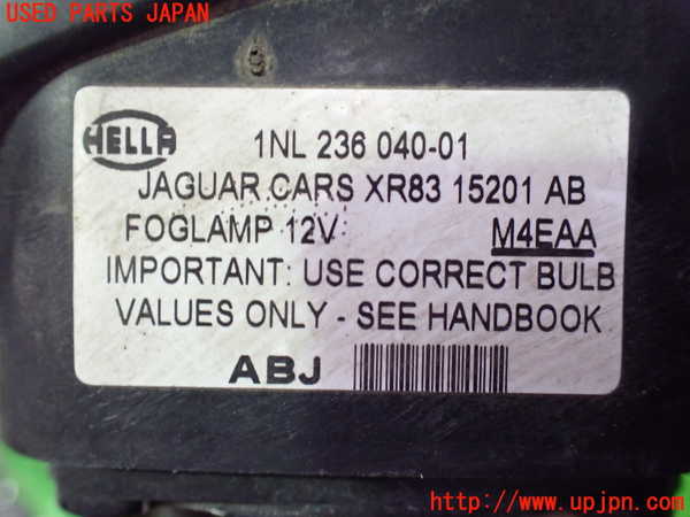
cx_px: 345
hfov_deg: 60.0
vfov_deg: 46.8
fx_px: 598
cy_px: 258
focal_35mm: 30
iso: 800
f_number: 2.3
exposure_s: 1/40
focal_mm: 5.4
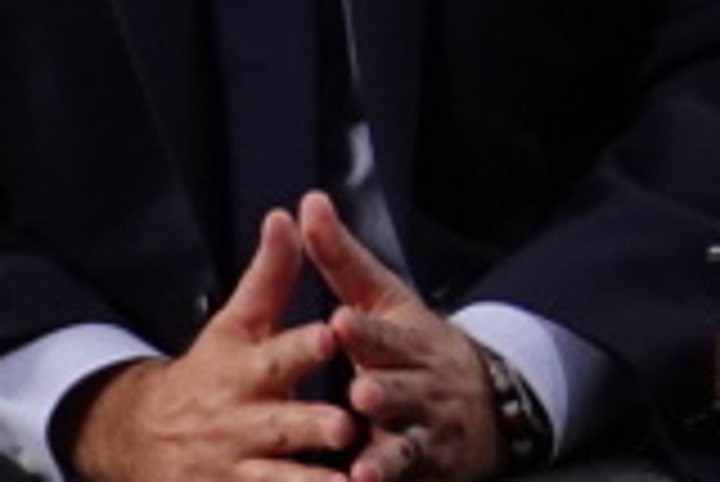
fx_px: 21299
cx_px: 1282
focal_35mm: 1064
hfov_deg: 1.9
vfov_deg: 1.3
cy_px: -734
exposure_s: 1/100
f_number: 4.5
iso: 800
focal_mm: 72
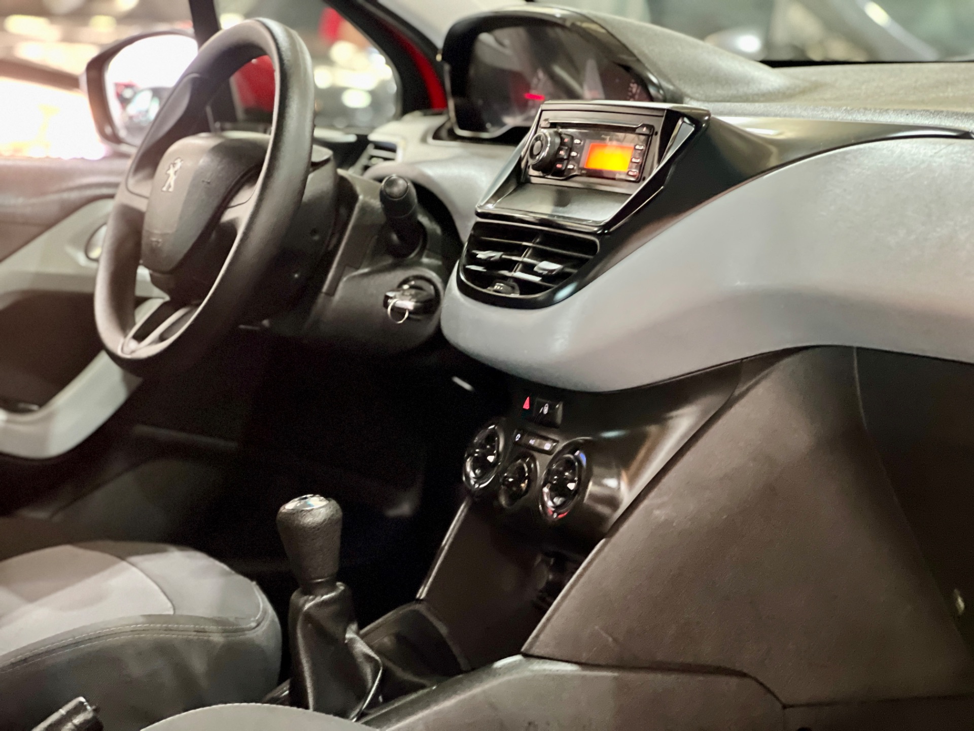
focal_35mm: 77
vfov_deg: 19.1
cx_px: 487
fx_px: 2167
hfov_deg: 25.3
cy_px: 366
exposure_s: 1/15
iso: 800
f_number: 2.8
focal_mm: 9
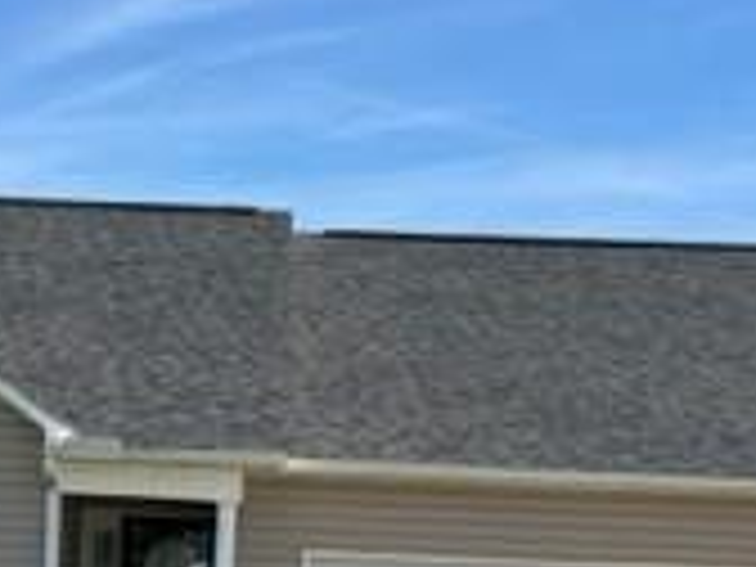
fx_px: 2162
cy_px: 675
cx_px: 180
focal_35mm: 99
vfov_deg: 14.5
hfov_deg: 19.7
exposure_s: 1/4444
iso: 50
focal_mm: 5.7
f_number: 1.5
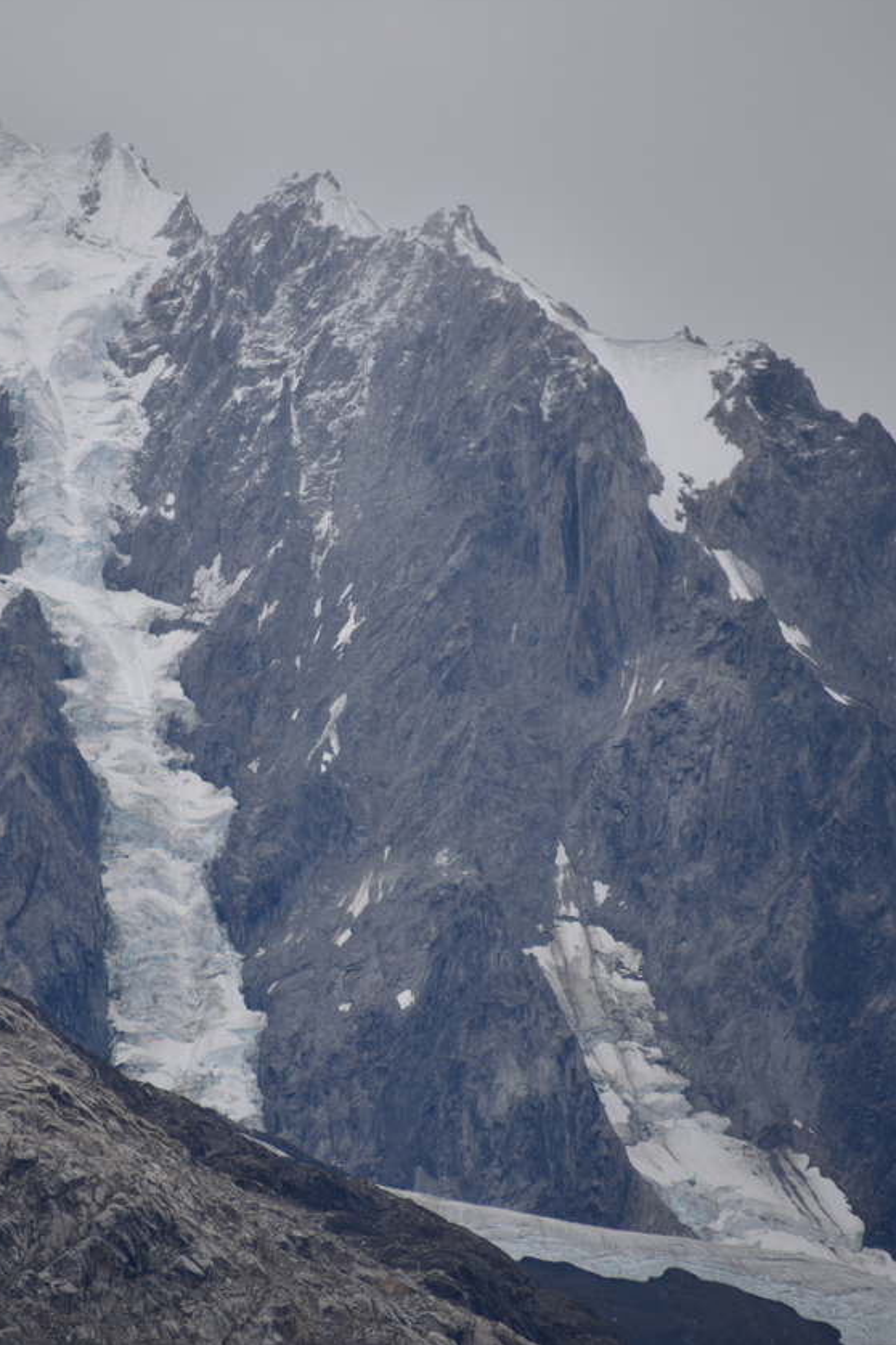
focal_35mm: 459
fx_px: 17135
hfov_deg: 3.0
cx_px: 283
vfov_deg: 4.5
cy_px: 662
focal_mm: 300
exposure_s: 1/640
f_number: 5.6
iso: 200
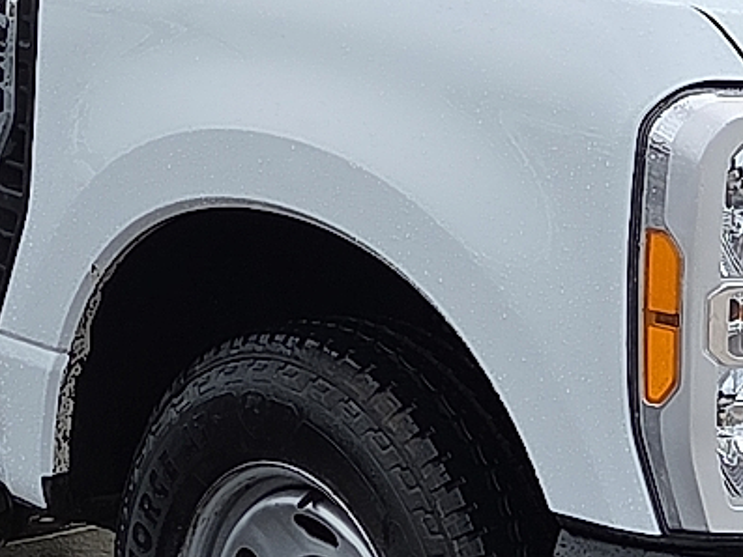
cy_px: 123
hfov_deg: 13.2
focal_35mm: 149
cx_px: 301
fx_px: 3199
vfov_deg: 9.9
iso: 76
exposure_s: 1/1111
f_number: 1.8
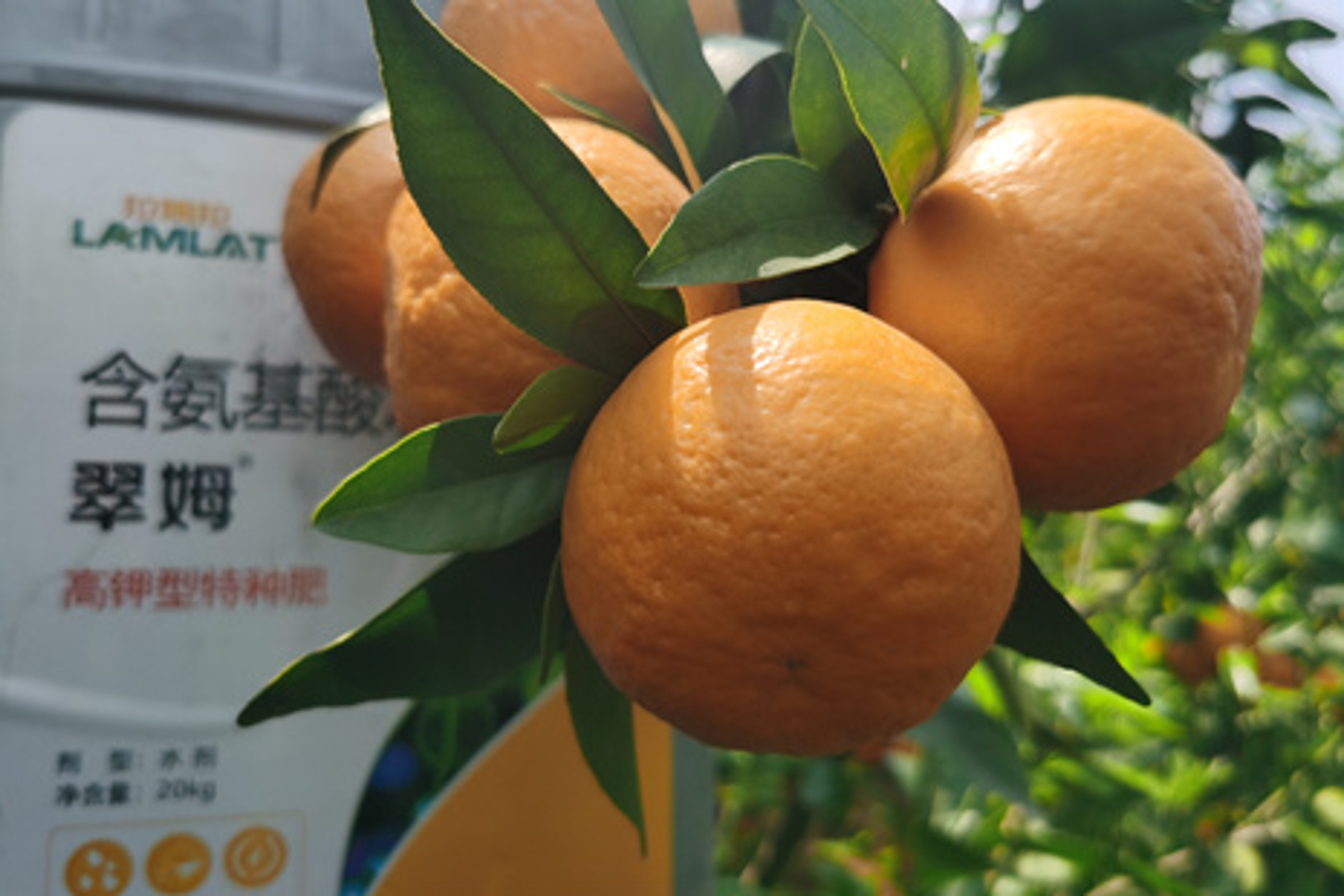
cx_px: 665
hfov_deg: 63.7
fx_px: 1083
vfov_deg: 44.8
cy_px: 382
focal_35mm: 29
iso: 50
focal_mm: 5.56
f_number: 1.6
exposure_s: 1/2597
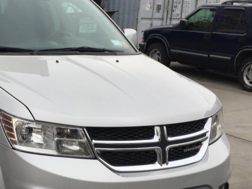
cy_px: 114
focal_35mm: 66
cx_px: 36
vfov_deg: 22.2
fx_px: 480
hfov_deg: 28.5
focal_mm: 4.15
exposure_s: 1/311
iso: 32
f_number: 2.2
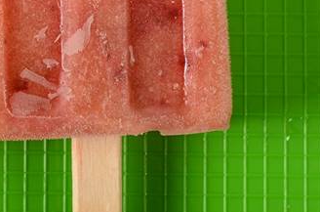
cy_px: -31
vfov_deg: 8.3
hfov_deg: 11.6
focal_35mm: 164
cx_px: -253
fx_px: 1454
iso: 100
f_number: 5.6
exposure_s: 1/125
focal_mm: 28
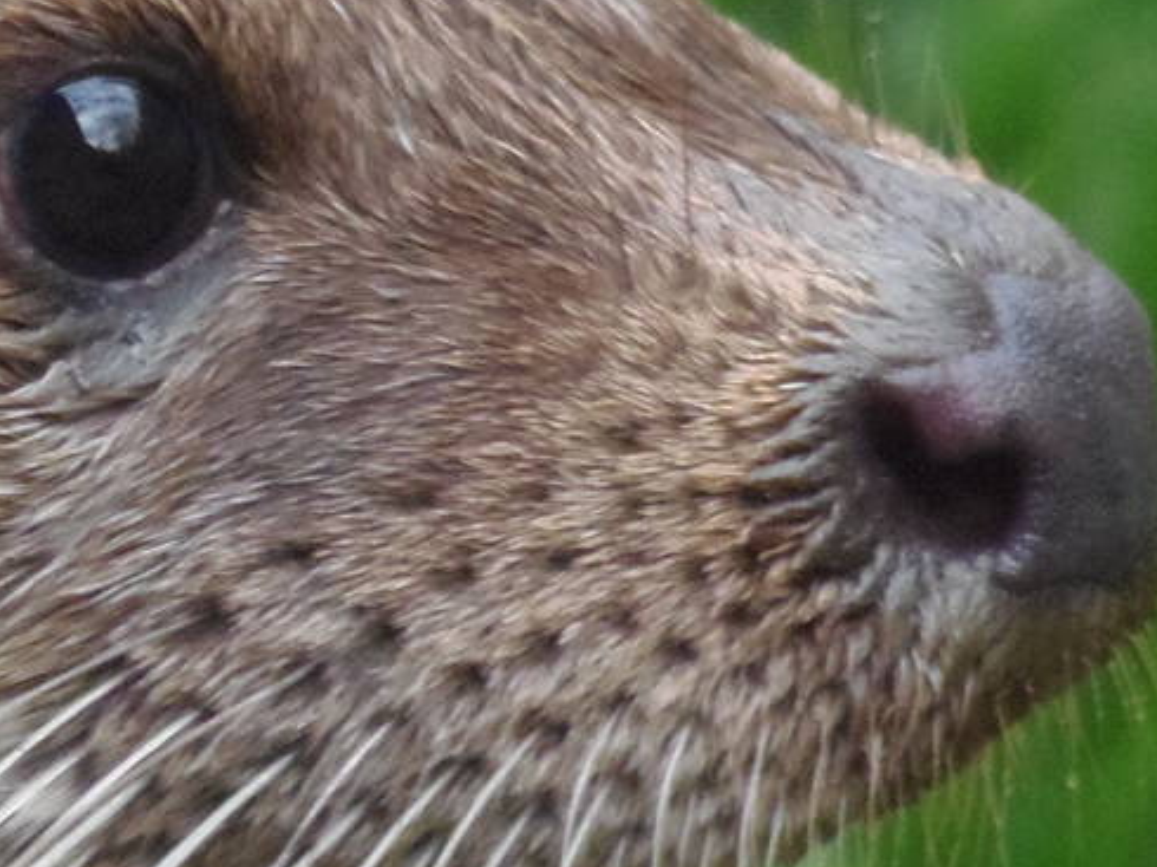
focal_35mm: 1921
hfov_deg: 1.0
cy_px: 250
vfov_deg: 0.8
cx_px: -383
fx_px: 64176
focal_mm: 109
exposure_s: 1/200
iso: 400
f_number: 5
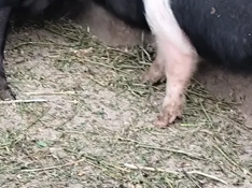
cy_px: 136
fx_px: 1433
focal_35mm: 197
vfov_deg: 7.5
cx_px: -103
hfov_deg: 9.8
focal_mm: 6.19
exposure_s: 1/33.3
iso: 250
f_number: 1.65
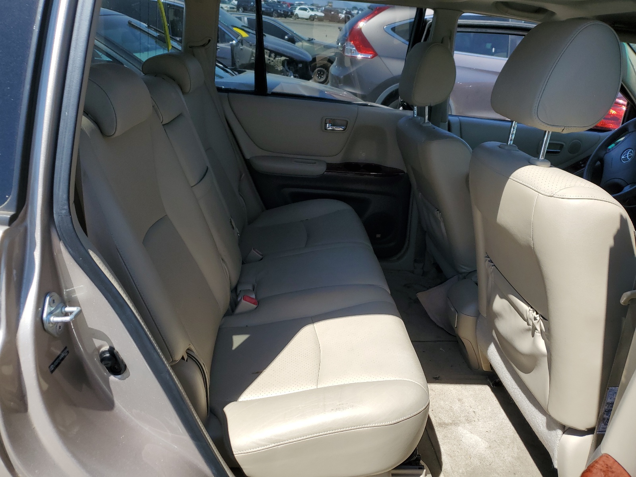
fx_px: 478
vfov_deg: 53.1
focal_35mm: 26
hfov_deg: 67.3
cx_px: 318
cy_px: 238
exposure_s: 1/2000
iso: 50
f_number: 1.5
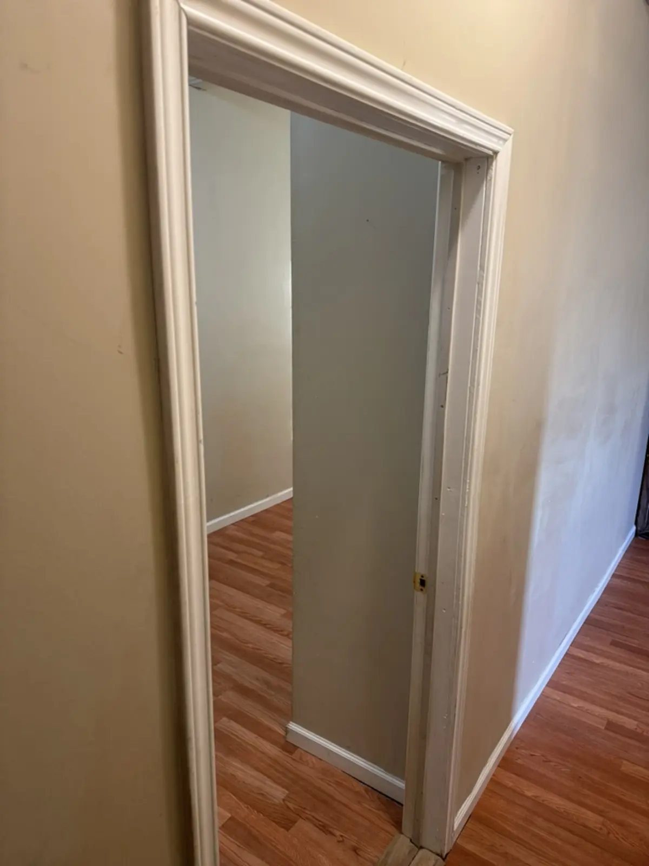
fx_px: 600
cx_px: 324
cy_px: 433
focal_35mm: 24
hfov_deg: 56.8
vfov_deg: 71.6
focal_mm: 6.76
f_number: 1.78
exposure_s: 1/60
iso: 200
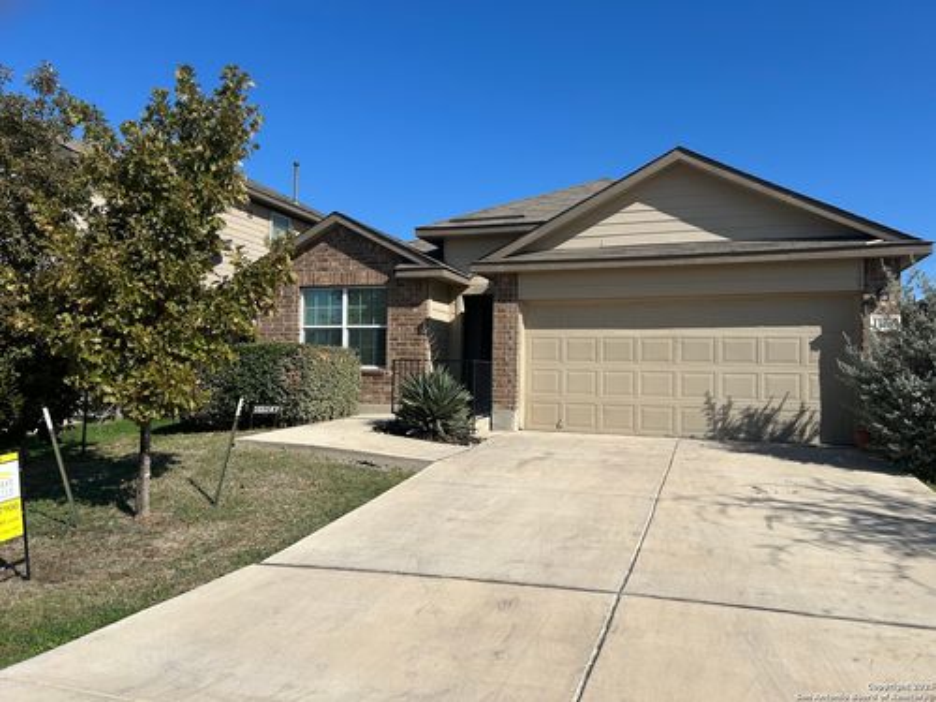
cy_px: 351
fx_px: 703
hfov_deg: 67.3
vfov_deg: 53.1
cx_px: 468
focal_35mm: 26
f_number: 1.5
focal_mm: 5.7
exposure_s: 1/6579
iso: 50
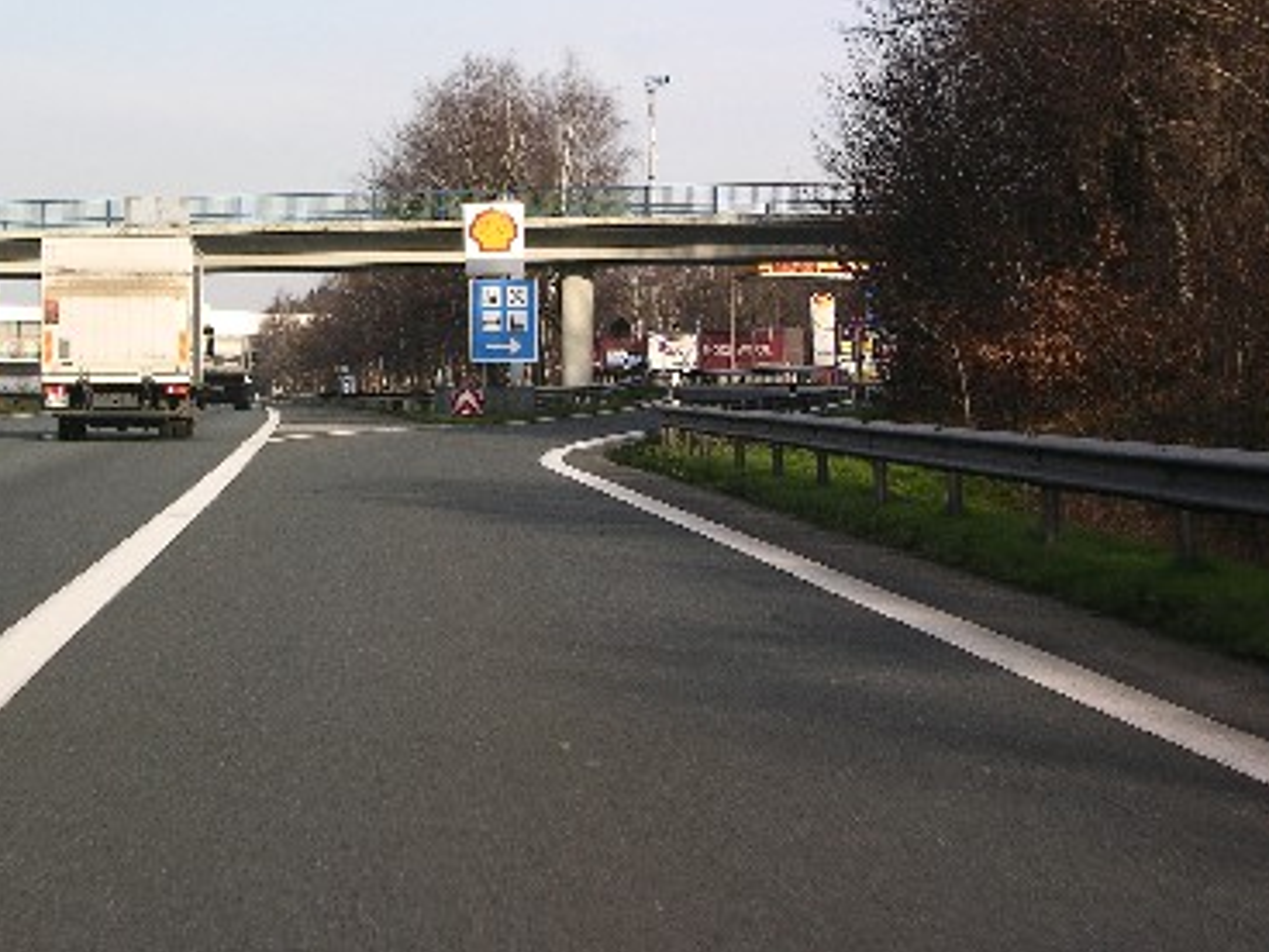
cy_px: 279
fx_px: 4326
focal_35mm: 118
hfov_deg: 16.6
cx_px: 291
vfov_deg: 12.5
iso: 50
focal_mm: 18.8
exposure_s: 1/137
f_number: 6
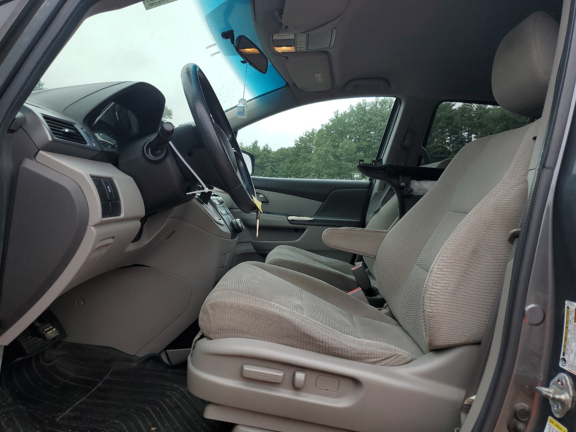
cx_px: 288
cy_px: 216
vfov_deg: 53.1
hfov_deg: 67.3
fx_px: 433
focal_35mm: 26
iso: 50
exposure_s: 1/400
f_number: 1.5
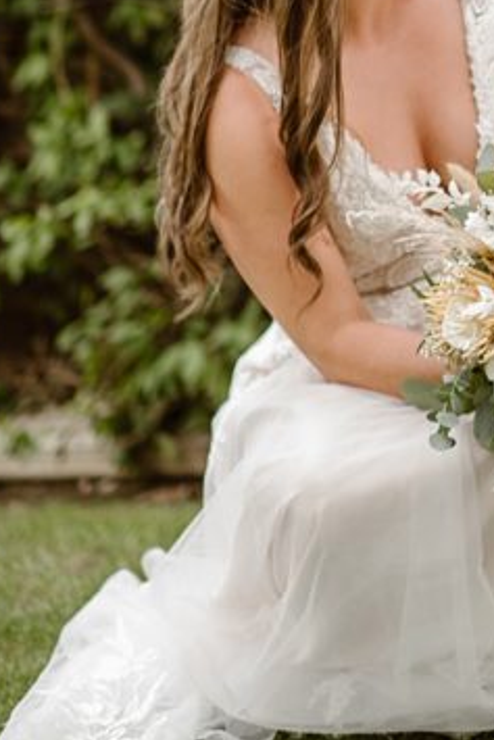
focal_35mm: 245
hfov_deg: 5.6
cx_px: 650
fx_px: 5038
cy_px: -125
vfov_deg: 8.3
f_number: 1.8
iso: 200
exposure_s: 1/400
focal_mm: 85
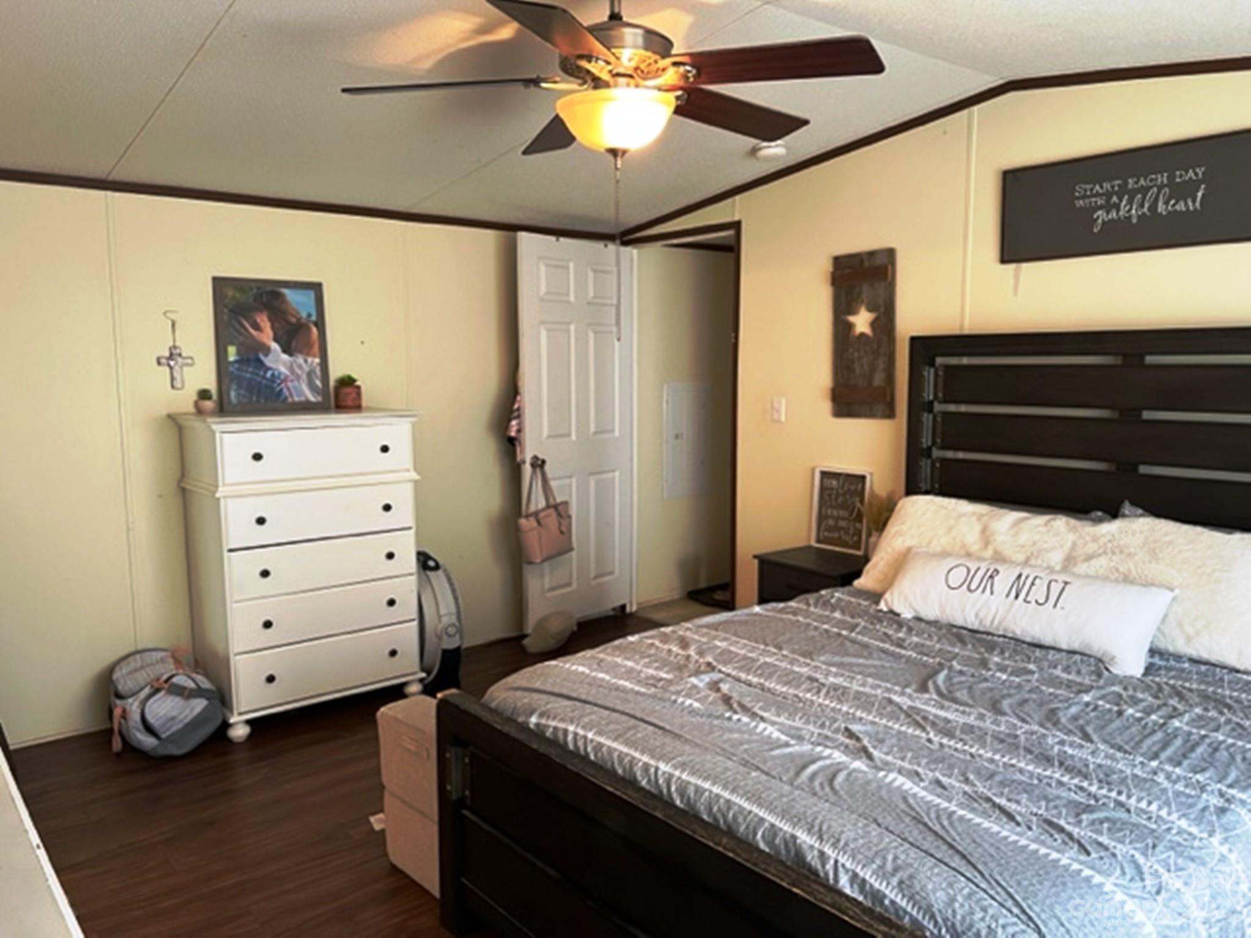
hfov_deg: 67.3
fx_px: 940
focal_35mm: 26
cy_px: 469
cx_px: 626
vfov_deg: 53.1
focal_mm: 5.7
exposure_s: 1/60
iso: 125
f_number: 1.5
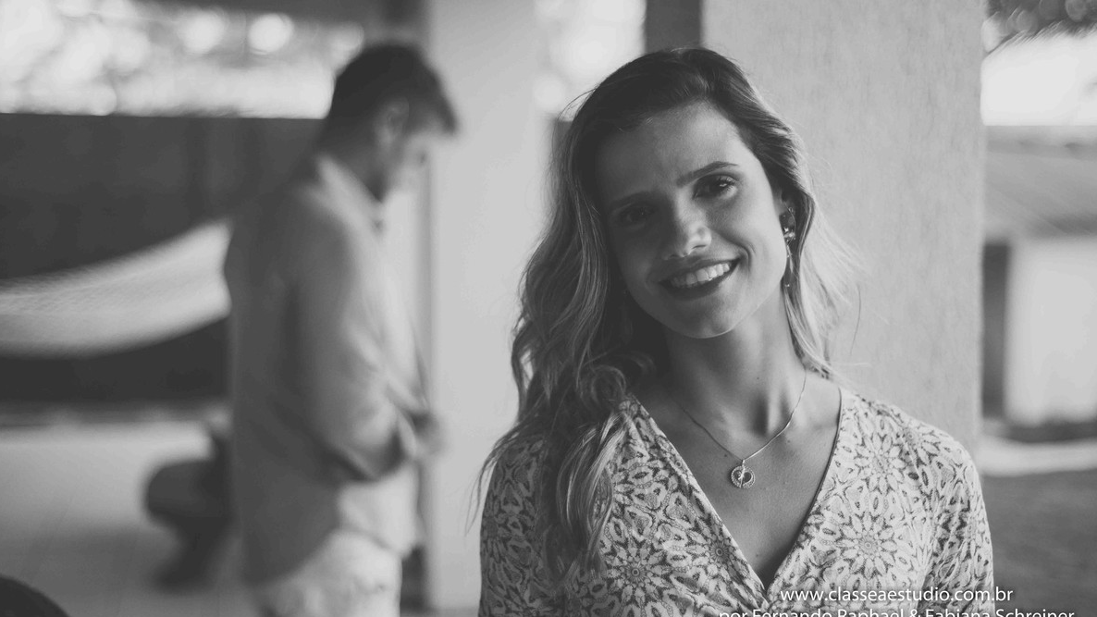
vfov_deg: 22.6
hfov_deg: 39.2
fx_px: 1542
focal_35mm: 53
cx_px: 549
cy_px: 259
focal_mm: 50
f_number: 1.8
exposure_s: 1/2000
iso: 800
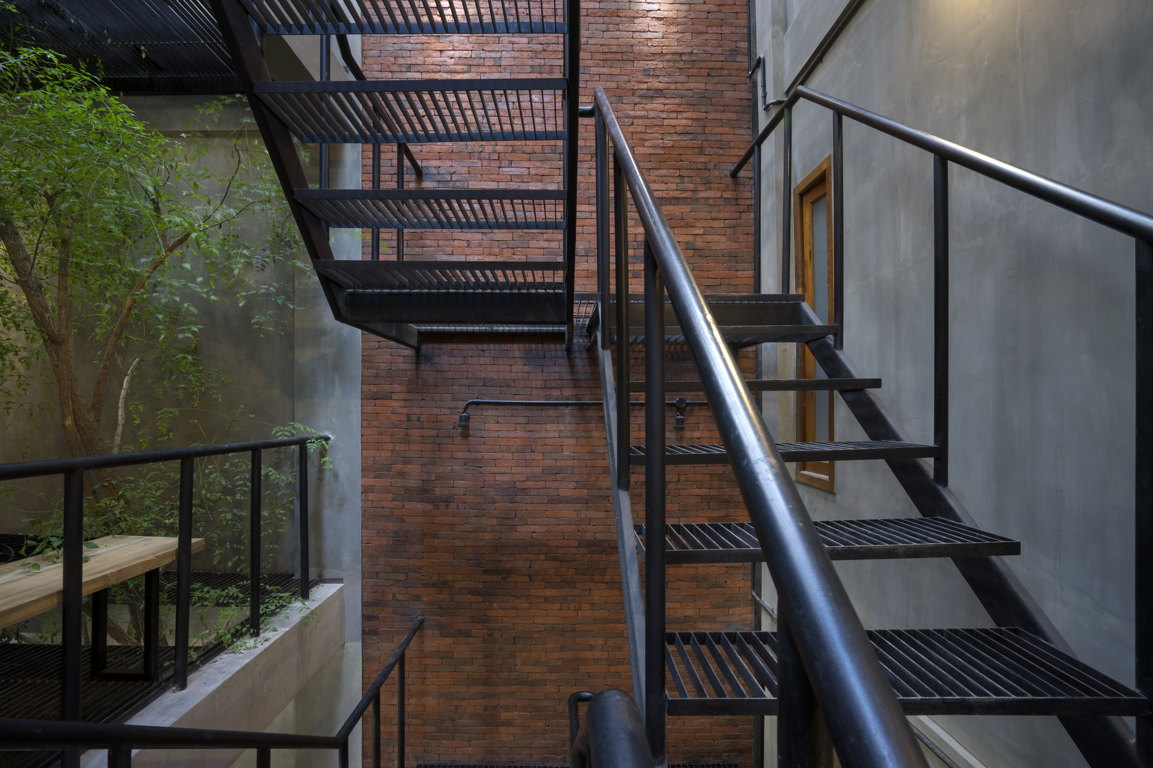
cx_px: 576
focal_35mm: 16
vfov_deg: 73.7
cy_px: 384
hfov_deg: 96.7
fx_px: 512
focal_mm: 16
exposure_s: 4
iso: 160
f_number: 11
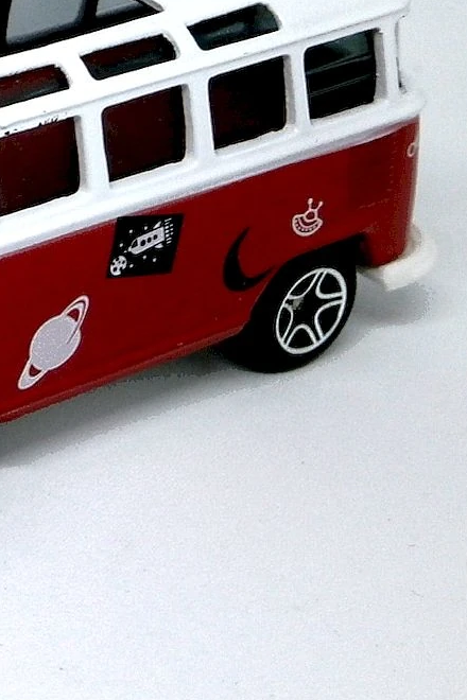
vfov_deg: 22.8
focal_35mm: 89
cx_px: -10
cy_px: 264
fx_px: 1732
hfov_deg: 15.1
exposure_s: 1/80
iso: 100
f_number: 3.4
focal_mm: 8.3
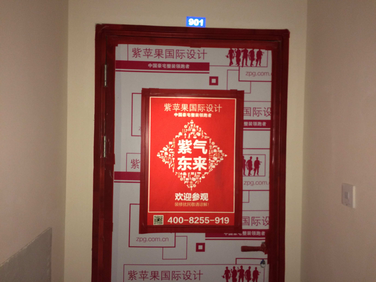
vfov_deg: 48.2
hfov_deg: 61.7
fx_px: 315
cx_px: 188
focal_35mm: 29
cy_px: 141
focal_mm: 4.15
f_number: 2.2
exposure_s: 1/16
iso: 100
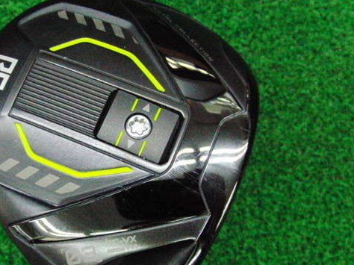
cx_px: 118
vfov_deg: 29.0
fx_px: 511
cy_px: 152
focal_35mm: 50
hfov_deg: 37.8
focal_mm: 6.42
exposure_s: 1/320
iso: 3200
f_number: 3.6
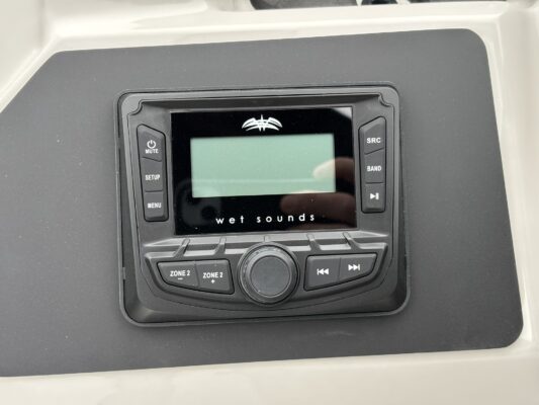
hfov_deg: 36.8
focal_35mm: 52
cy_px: 202
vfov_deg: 28.0
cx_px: 270
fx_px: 810
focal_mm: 5.96
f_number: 1.6
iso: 50
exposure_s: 1/111
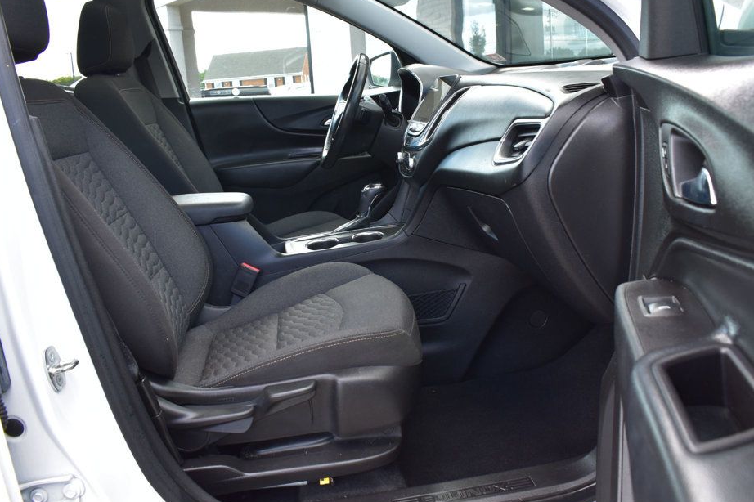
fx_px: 628
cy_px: 241
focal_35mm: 30
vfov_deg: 43.6
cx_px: 388
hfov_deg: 61.9
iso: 400
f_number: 8
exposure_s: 1/60
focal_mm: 18
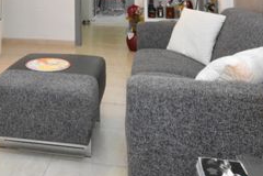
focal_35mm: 44
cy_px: -45
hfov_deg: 42.9
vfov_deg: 26.5
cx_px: 62
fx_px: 321
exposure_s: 1/125
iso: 2200
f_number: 4.5
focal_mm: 10
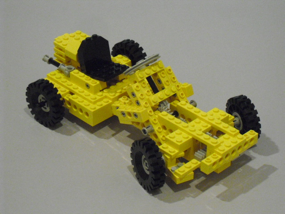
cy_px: 107
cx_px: 142
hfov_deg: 18.4
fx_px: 881
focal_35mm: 107
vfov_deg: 13.8
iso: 800
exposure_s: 1/15
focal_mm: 18.9
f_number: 5.6
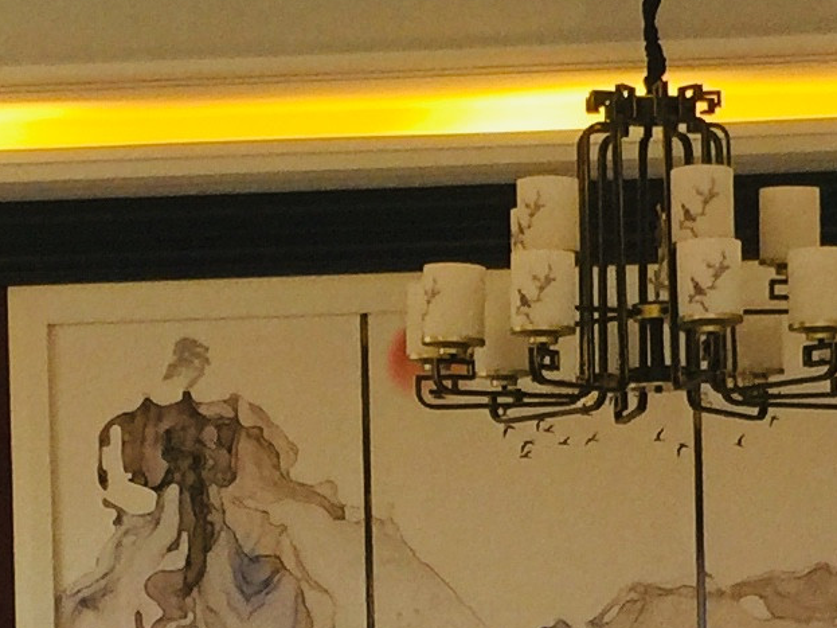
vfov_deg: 9.5
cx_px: 597
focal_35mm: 152
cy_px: 916
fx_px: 3675
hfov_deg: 13.0
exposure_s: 1/33
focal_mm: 4.15
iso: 40
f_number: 2.2
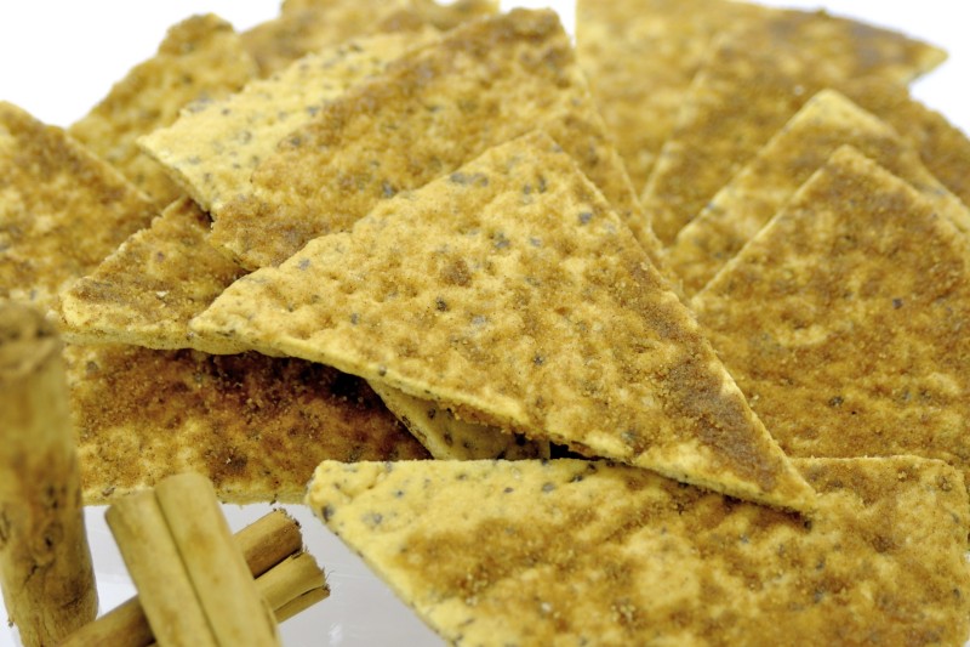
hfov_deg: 21.9
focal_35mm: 93
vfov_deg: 14.7
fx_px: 2505
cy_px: 324
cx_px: 485
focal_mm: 62
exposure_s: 1/20
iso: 200
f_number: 4.2
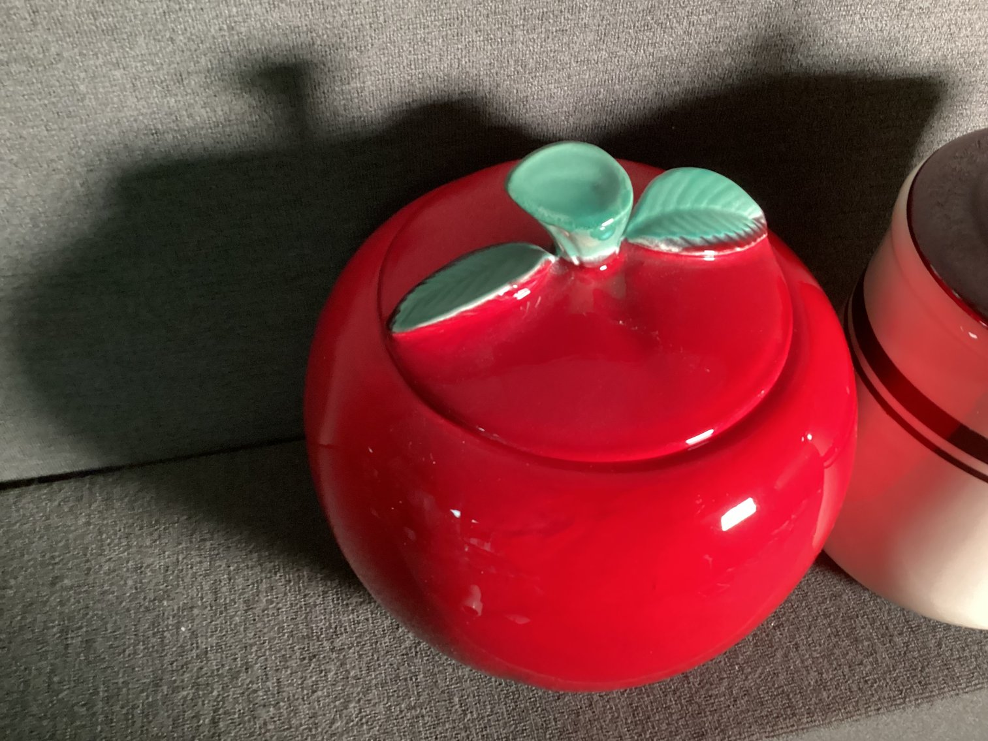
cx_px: 494
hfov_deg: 58.3
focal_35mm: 31
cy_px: 370
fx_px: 885
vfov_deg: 45.4
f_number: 2.4
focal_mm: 3.3
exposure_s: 1/30
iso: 500
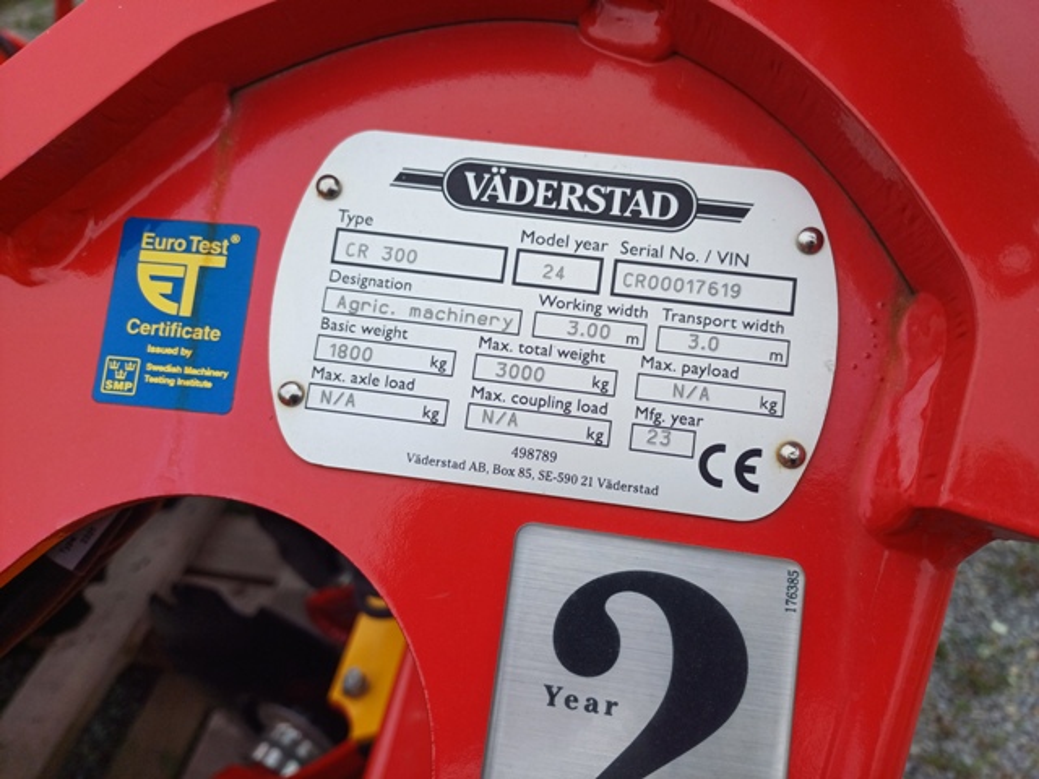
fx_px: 750
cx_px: 520
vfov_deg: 54.9
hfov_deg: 69.4
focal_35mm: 25
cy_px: 390
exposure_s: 1/539
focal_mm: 4.65
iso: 50
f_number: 1.8
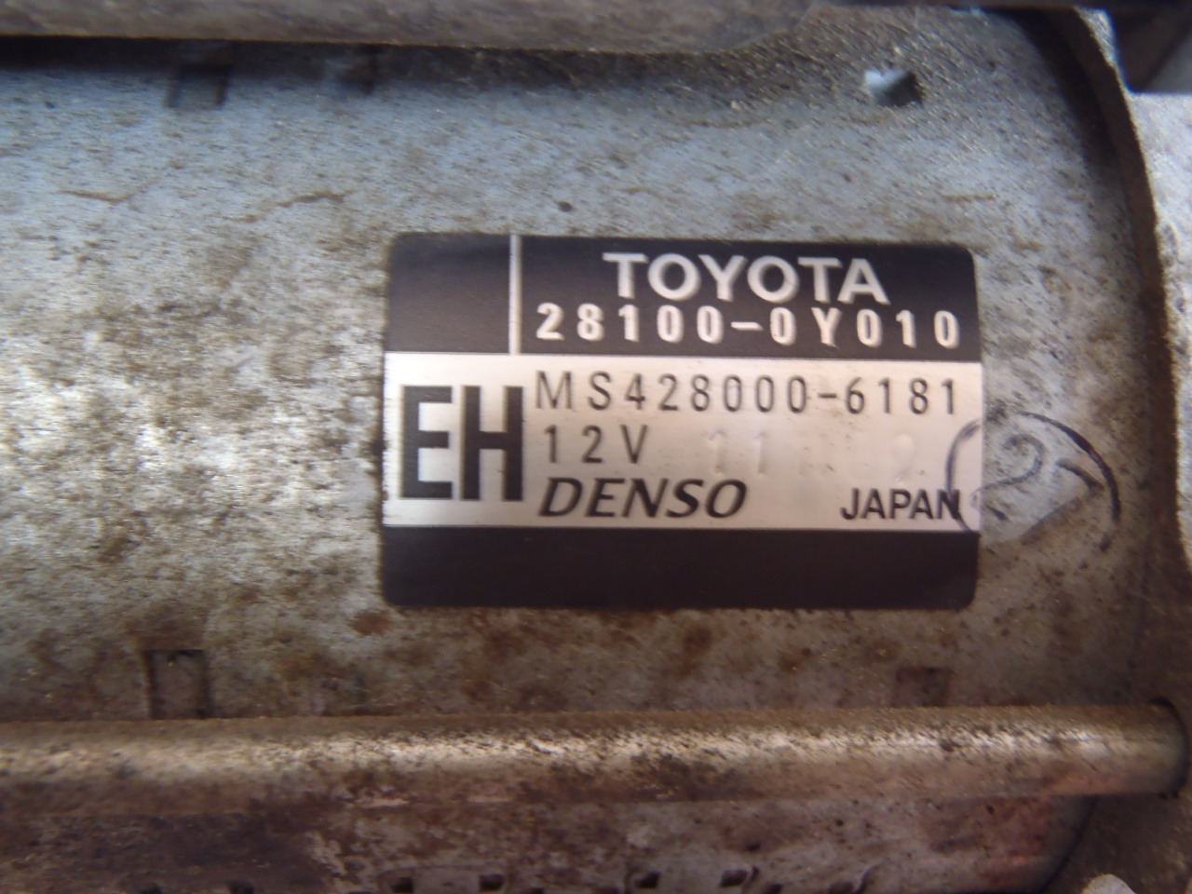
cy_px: 447
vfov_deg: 38.7
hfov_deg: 50.1
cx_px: 596
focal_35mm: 37
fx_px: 1274
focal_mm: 6.64
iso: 200
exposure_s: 1/5
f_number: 4.7
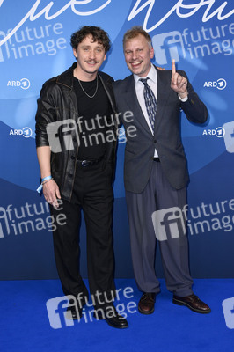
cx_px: 117
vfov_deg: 34.5
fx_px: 566
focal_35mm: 58
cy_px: 176
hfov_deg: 23.3
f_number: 5.6
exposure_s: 1/250
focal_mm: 58
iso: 800
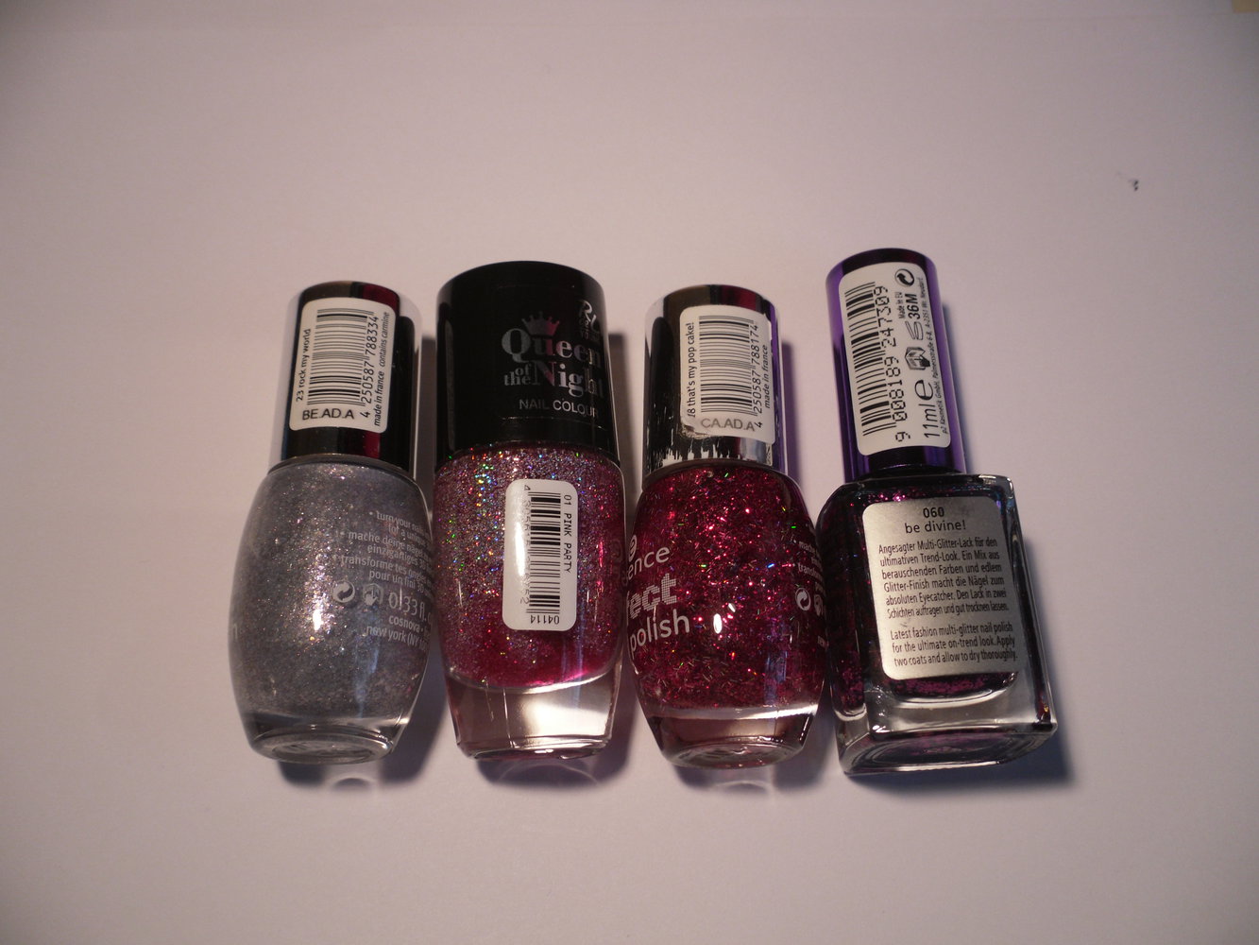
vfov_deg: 32.2
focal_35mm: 45
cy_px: 472
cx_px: 630
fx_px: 1637
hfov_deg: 42.1
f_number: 3.5
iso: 100
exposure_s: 1/56
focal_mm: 6.3
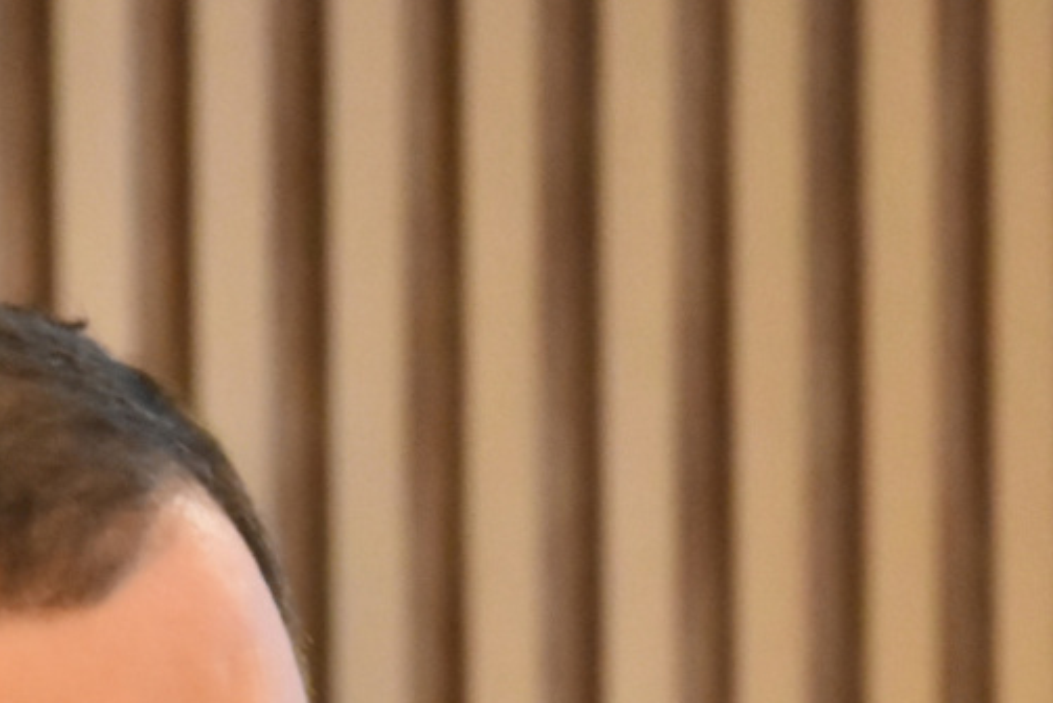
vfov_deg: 2.9
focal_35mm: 472
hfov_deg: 4.4
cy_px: 1267
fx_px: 13813
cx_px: -142
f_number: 5.3
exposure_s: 1/40
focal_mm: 80
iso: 4000
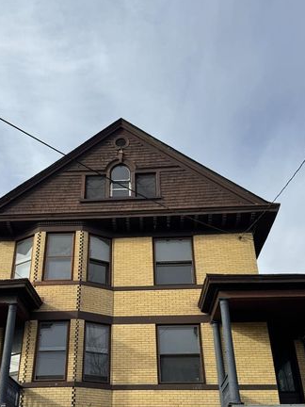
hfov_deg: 38.5
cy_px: 279
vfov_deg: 49.1
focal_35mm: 37
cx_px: 125
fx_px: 435
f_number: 1.78
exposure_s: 1/3413
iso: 80
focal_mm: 6.76
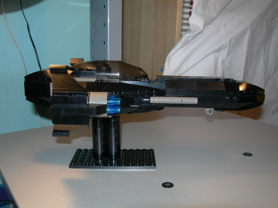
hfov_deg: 49.0
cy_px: 104
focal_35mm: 38
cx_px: 139
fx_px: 305
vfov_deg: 37.7
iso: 50
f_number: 4.8
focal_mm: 7.8
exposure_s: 1/60.1
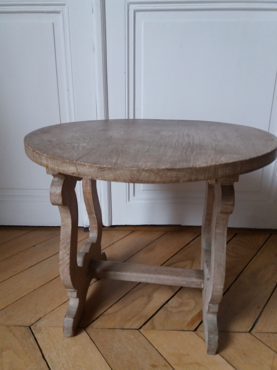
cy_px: 185
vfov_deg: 63.4
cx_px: 138
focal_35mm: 28
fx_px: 299
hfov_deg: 49.7
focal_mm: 3.7
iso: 160
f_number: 1.9
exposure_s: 1/17
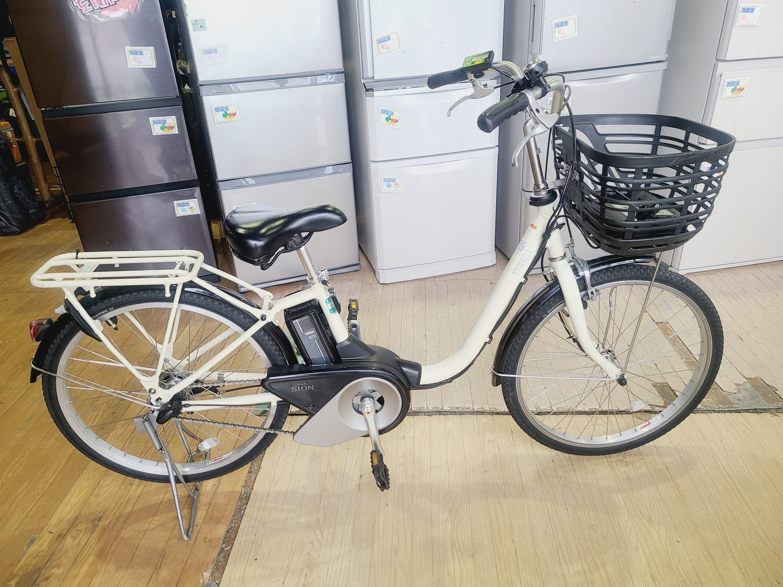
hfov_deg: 67.3
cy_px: 294
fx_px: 588
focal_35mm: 26
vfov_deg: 53.1
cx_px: 392
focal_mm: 5.4
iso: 50
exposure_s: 1/50
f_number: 1.8
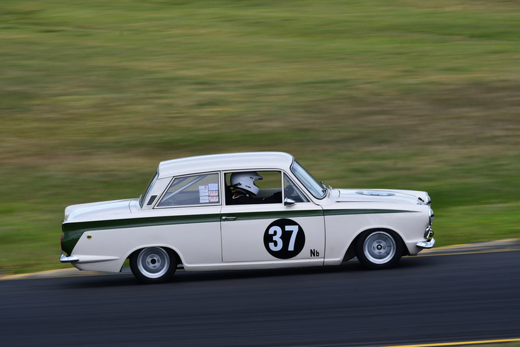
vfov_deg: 2.9
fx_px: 6935
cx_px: 260
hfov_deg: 4.3
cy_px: 174
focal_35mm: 480
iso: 160
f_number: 11
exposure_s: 1/125
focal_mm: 320
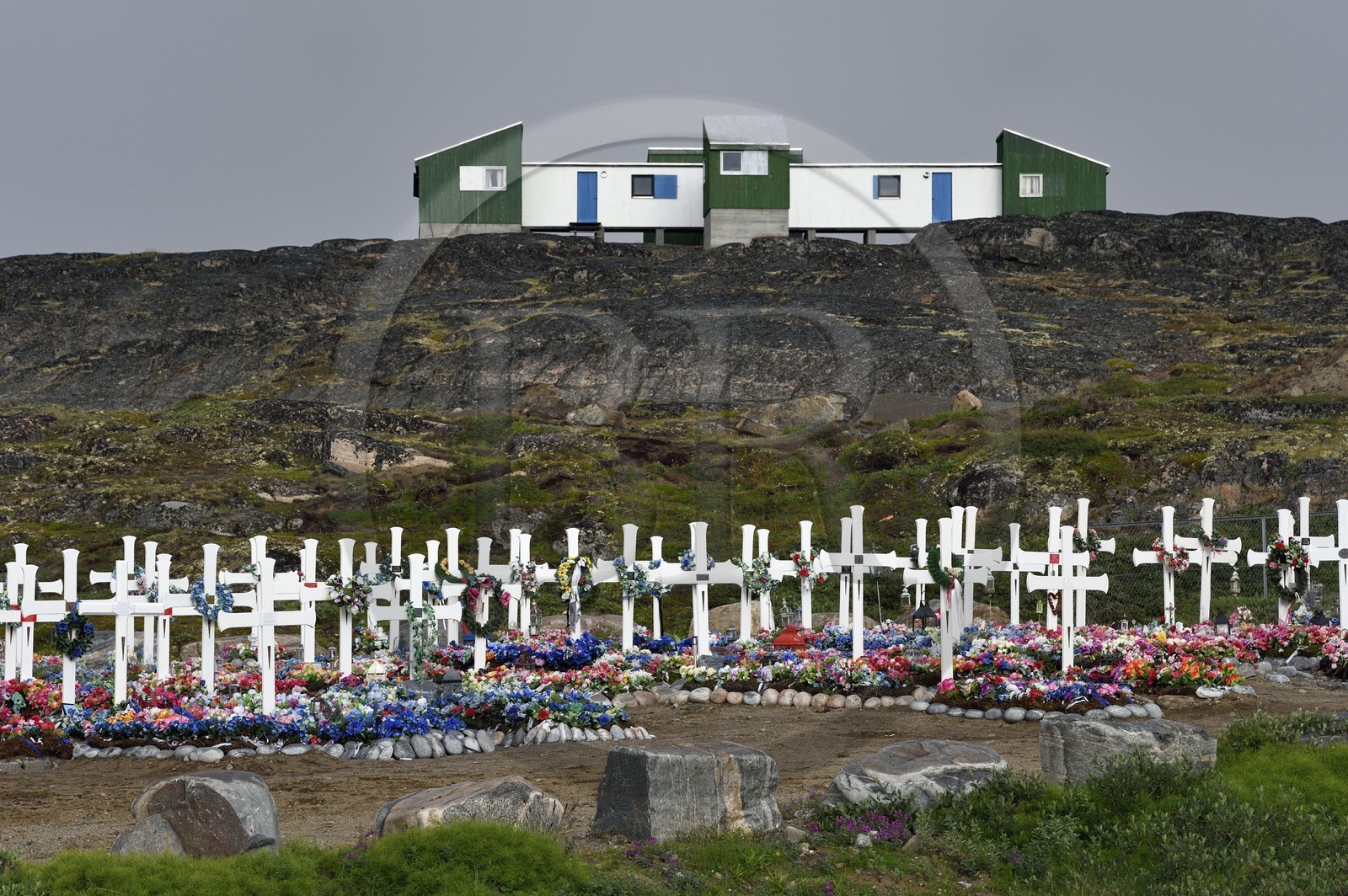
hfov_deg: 17.1
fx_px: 4490
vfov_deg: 11.4
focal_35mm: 120
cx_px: 674
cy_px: 448
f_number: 9
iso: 200
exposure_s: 1/320
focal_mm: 120
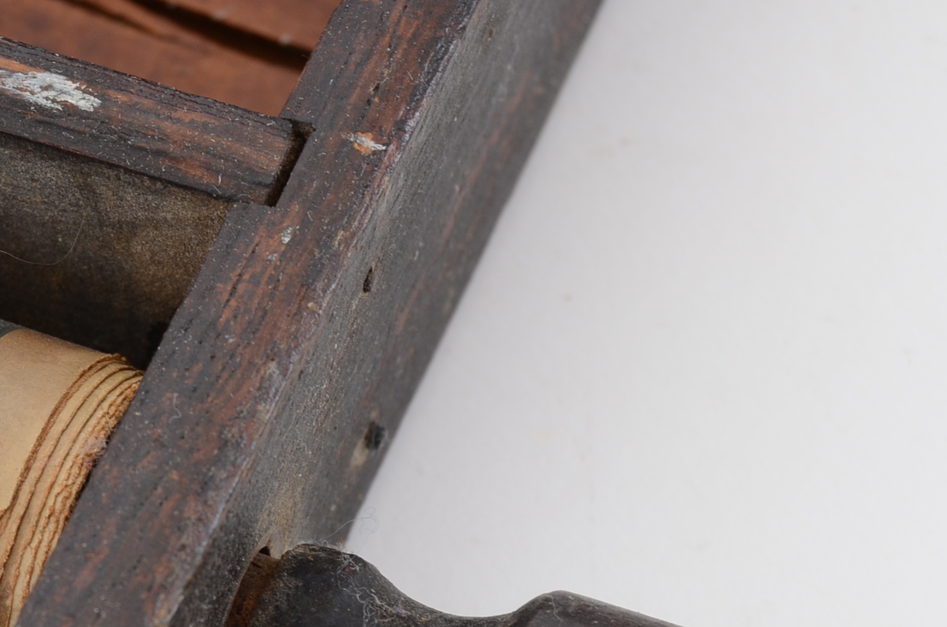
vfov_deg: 8.2
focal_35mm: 166
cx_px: 191
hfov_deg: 12.4
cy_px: 557
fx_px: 4357
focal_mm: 55
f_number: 8
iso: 250
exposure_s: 1/160
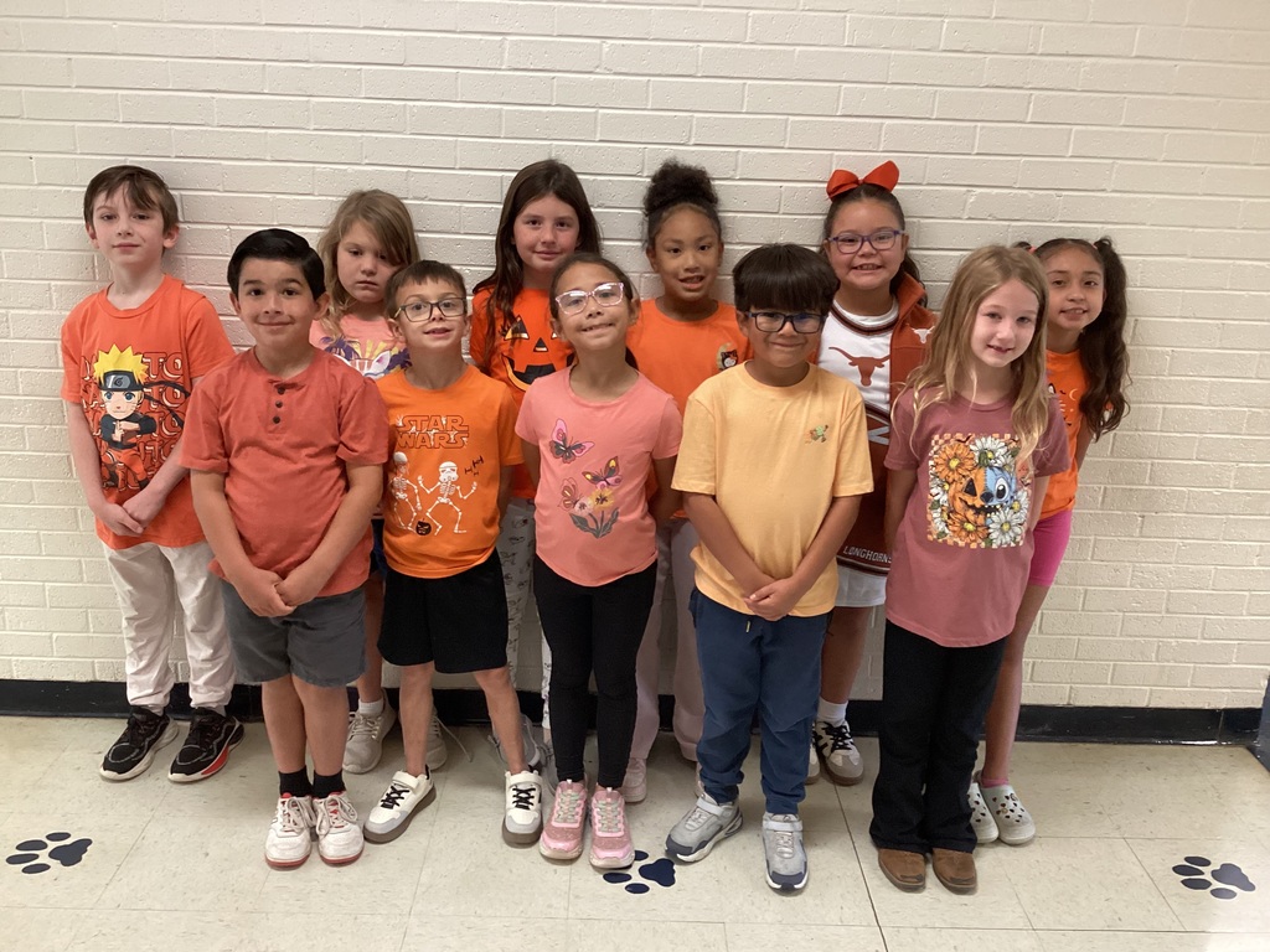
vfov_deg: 45.4
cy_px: 476
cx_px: 635
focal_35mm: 31
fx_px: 1137
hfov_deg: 58.4
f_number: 2.4
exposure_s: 1/60
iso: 320
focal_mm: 3.3
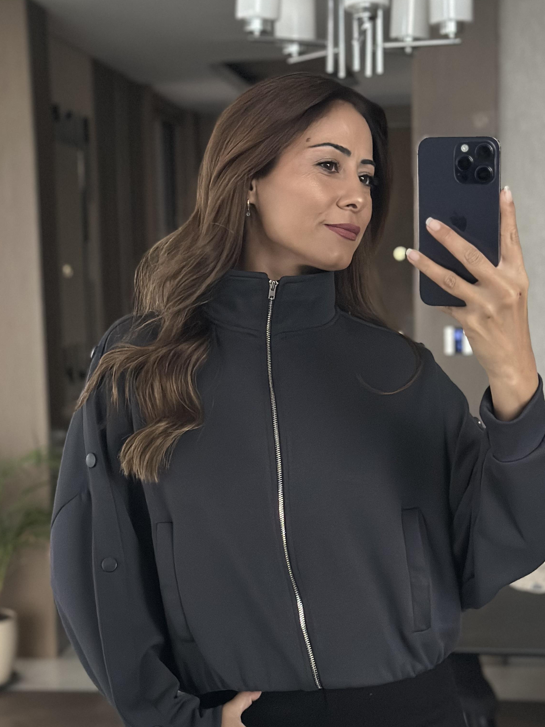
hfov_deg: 22.9
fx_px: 1344
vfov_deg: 30.2
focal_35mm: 64
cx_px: 289
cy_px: 432
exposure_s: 1/30
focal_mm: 6.86
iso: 1000
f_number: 1.78
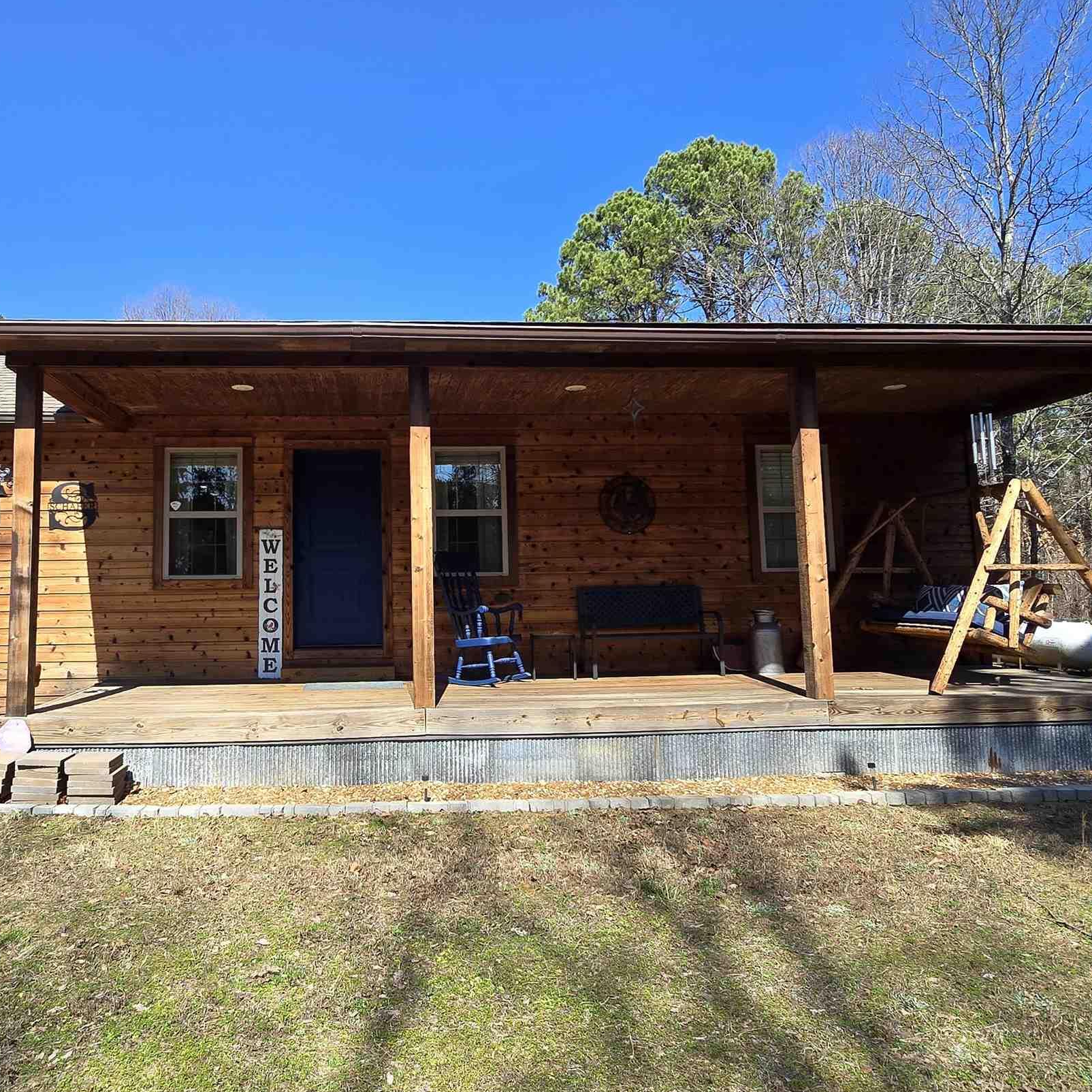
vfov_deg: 69.6
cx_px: 425
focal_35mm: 22
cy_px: 519
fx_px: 785
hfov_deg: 68.8
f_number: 2.2
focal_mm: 2.2
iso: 50
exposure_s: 1/1117
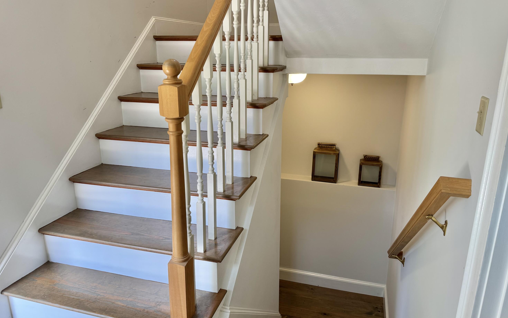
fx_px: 360
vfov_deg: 47.6
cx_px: 259
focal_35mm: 26
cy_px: 151
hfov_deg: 70.4
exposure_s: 1/120
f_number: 1.78
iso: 80
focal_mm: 6.76
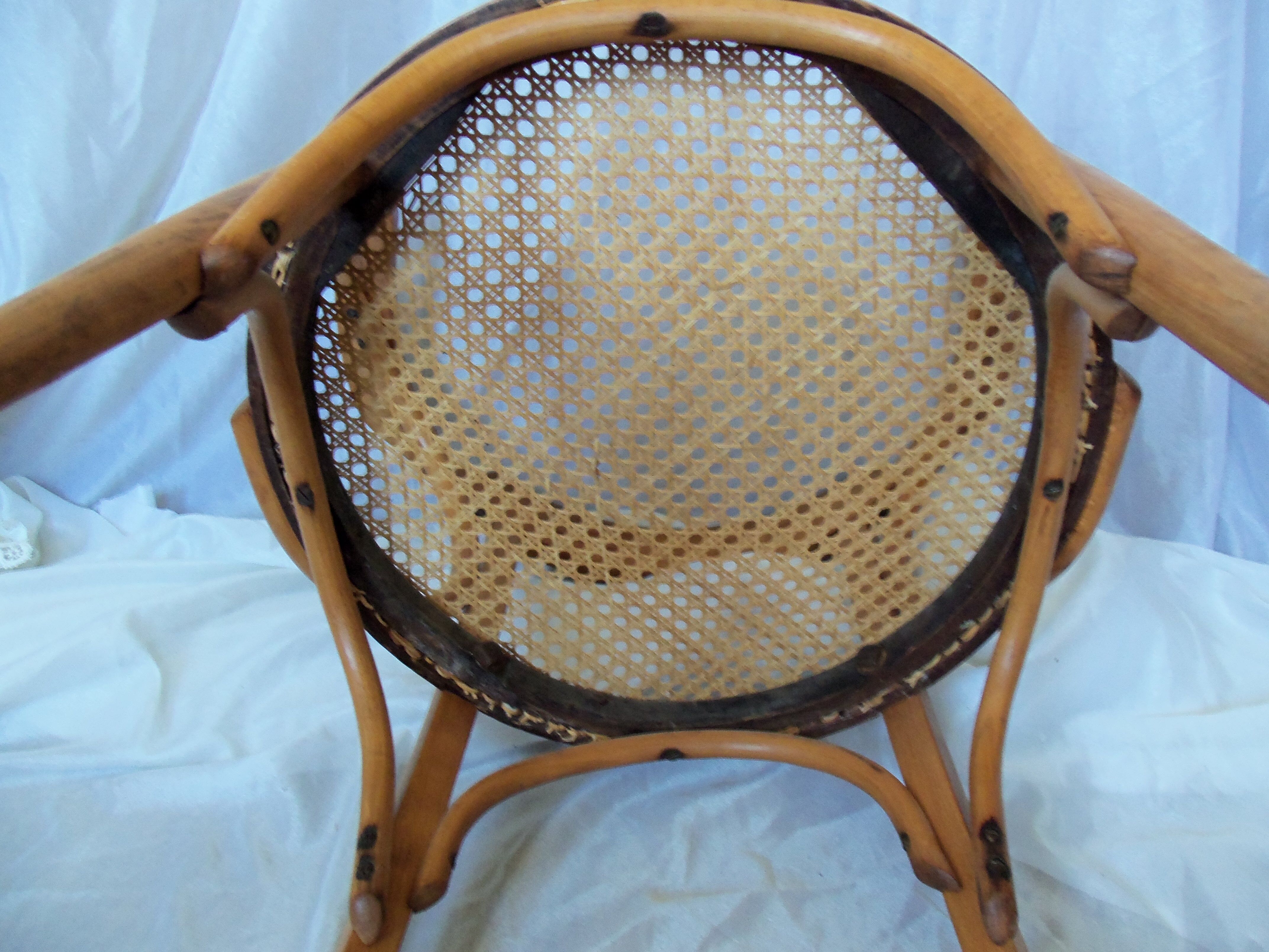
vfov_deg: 48.2
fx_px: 1063
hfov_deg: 61.7
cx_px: 634
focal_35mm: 29
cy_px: 476
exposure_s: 1/30
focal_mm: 5.2
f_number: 3.4
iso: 160
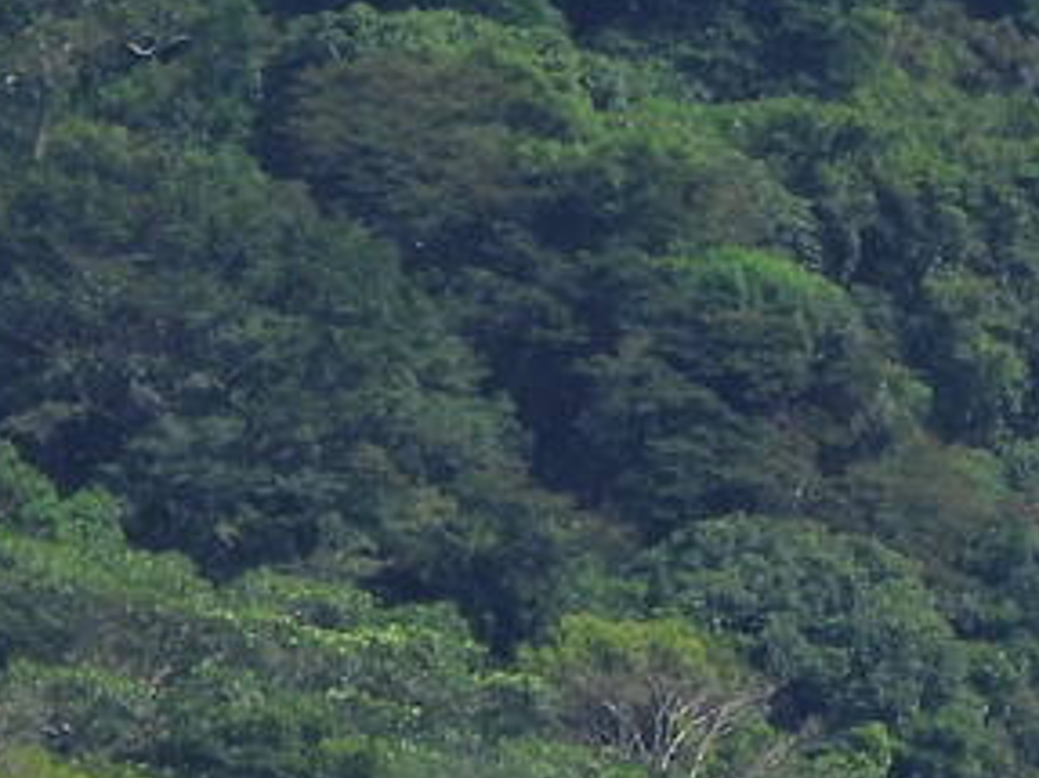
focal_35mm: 3127
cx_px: 1633
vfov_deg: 0.5
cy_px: -829
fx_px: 93818
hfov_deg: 0.6
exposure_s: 1/1000
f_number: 5.6
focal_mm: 125
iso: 100
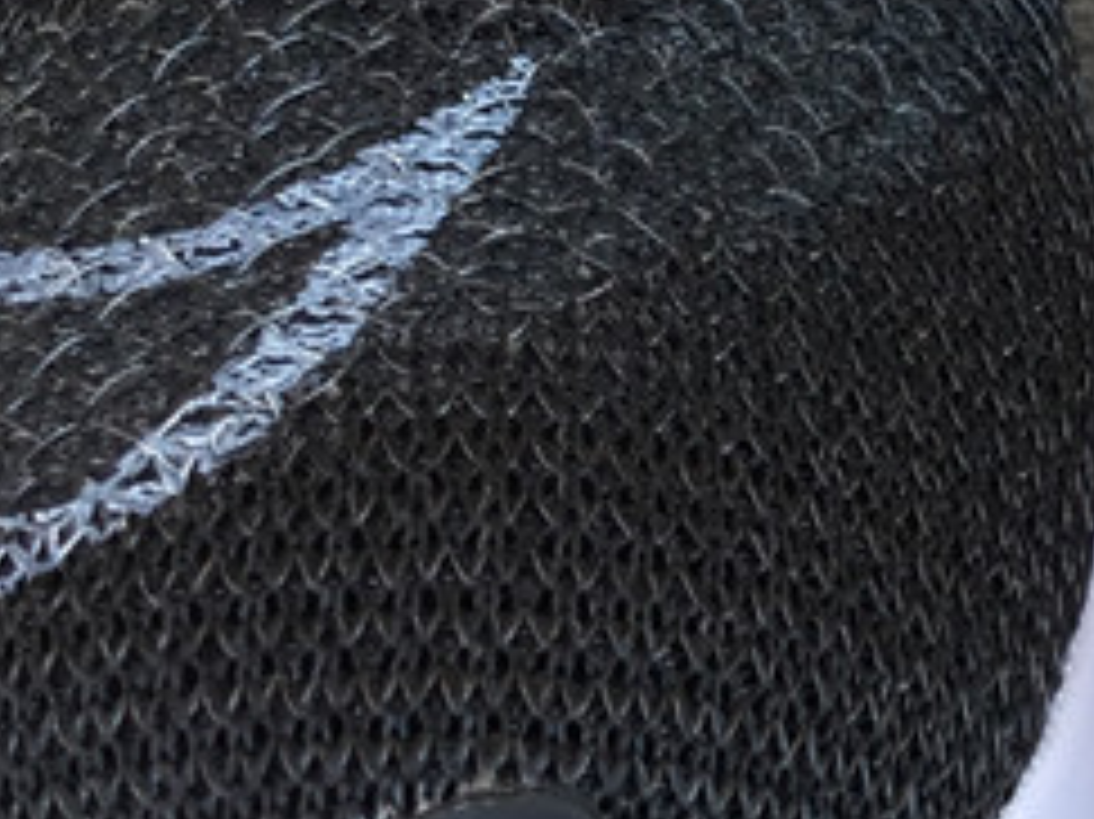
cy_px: 191
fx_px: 3633
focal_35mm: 115
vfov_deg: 12.8
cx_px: 1265
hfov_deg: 16.5
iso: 40
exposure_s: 1/100
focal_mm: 3.3
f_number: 2.4
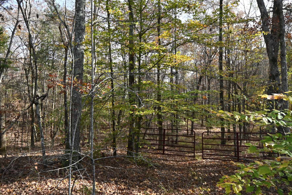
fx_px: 211
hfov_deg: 69.4
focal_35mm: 26
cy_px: 111
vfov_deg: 49.4
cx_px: 140
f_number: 5
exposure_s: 1/250
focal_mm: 12
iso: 200
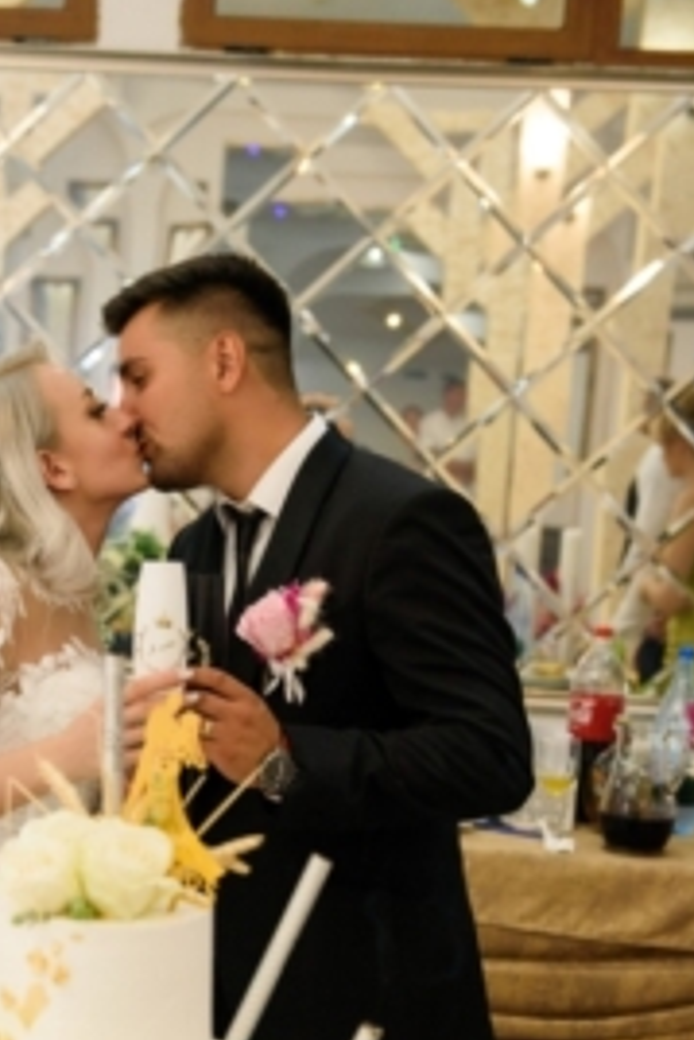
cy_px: 710
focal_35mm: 82
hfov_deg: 16.5
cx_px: 93
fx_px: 2368
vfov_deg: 24.6
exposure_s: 1/180
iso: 1600
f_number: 3.3
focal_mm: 44
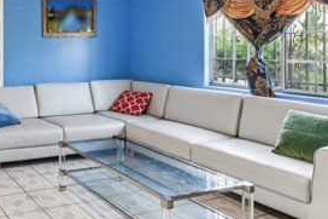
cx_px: -14
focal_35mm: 33
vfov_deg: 39.0
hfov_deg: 46.0
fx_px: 300
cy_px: 57
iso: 400
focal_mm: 14
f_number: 18
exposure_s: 1.3
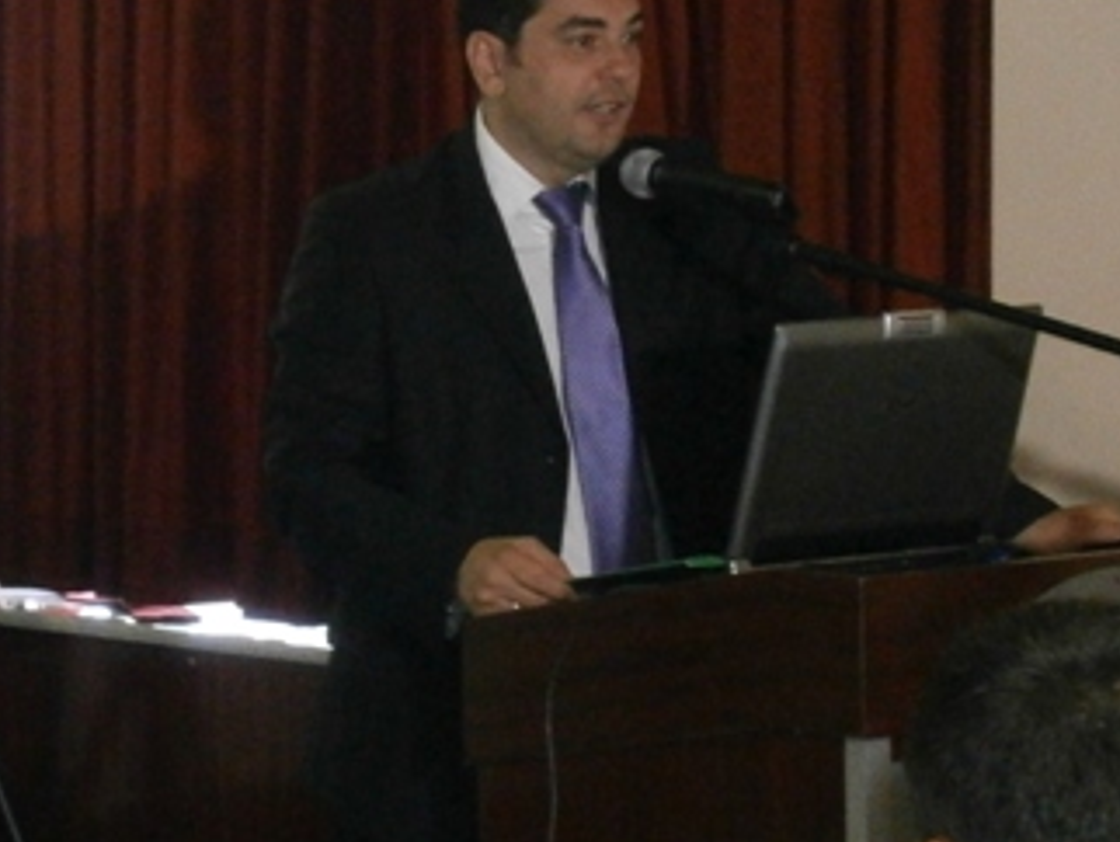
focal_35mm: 145
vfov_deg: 10.2
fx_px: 4695
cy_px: 344
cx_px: 146
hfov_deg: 13.5
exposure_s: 1/20
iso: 800
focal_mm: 13
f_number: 4.4
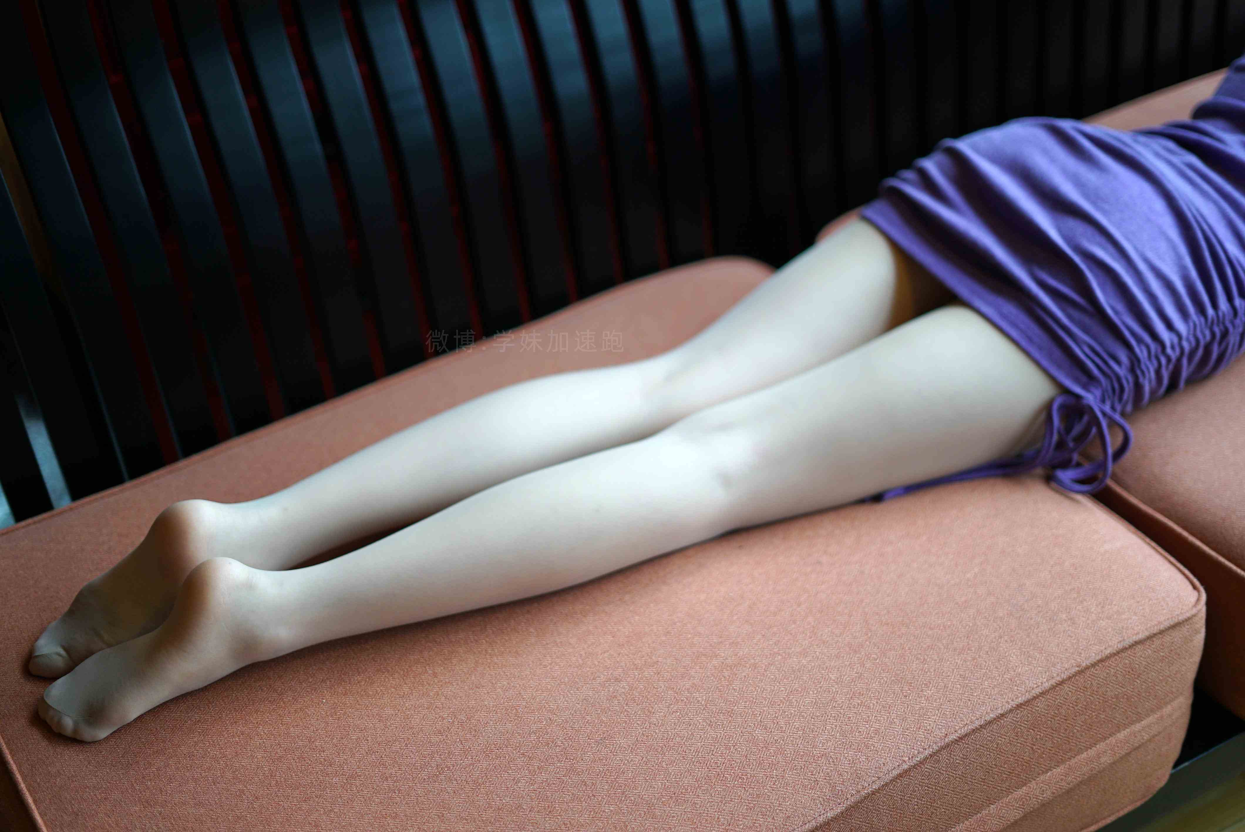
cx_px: 622
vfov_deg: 27.0
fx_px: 1730
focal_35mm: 50
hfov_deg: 39.6
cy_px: 416
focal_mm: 50
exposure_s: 1/400
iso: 200
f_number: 1.8
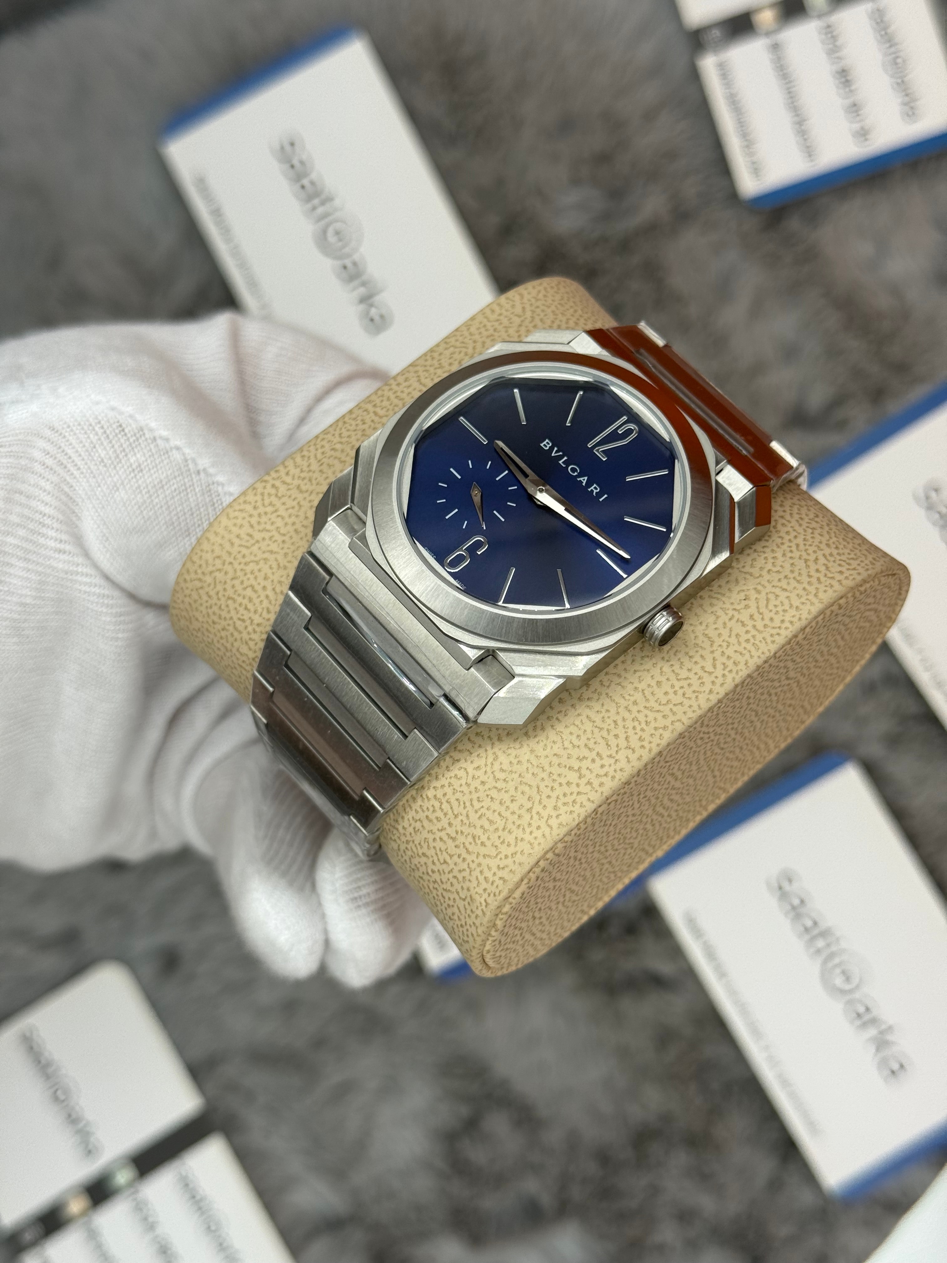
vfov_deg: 39.7
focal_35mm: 48
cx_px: 474
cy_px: 632
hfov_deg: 30.3
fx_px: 1751
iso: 64
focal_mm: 6.76
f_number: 1.78
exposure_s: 1/875
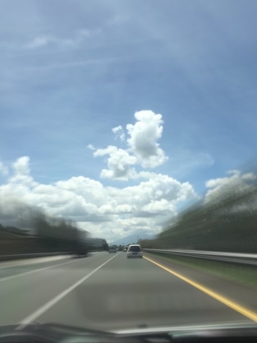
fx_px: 287
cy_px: 172
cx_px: 128
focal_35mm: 29
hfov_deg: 48.2
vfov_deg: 61.7
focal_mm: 4.15
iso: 25
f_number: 2.2
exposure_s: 1/1304
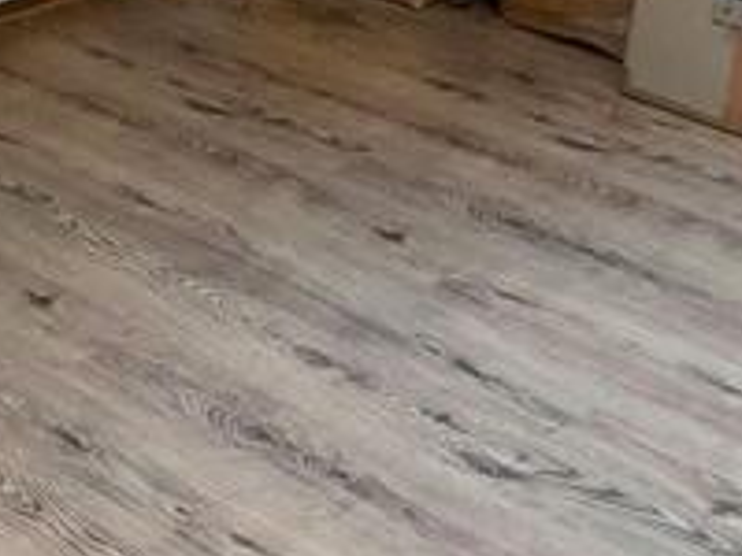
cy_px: 187
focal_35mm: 82
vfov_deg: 17.9
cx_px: 0
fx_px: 1758
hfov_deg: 22.9
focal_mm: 2.35
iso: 53
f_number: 2.2
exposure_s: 1/68.3
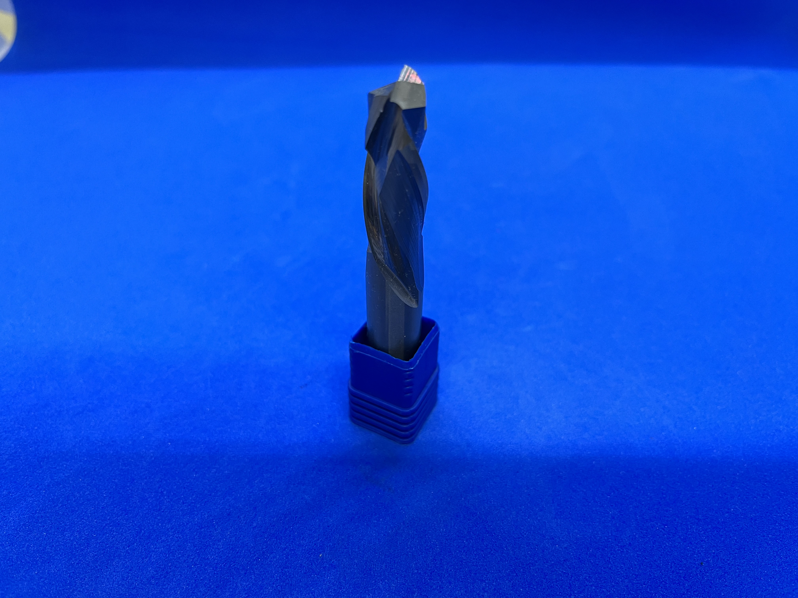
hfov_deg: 67.3
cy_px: 299
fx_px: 599
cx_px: 399
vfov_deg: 53.1
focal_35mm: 26
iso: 125
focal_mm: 5.1
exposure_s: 1/50
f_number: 1.6
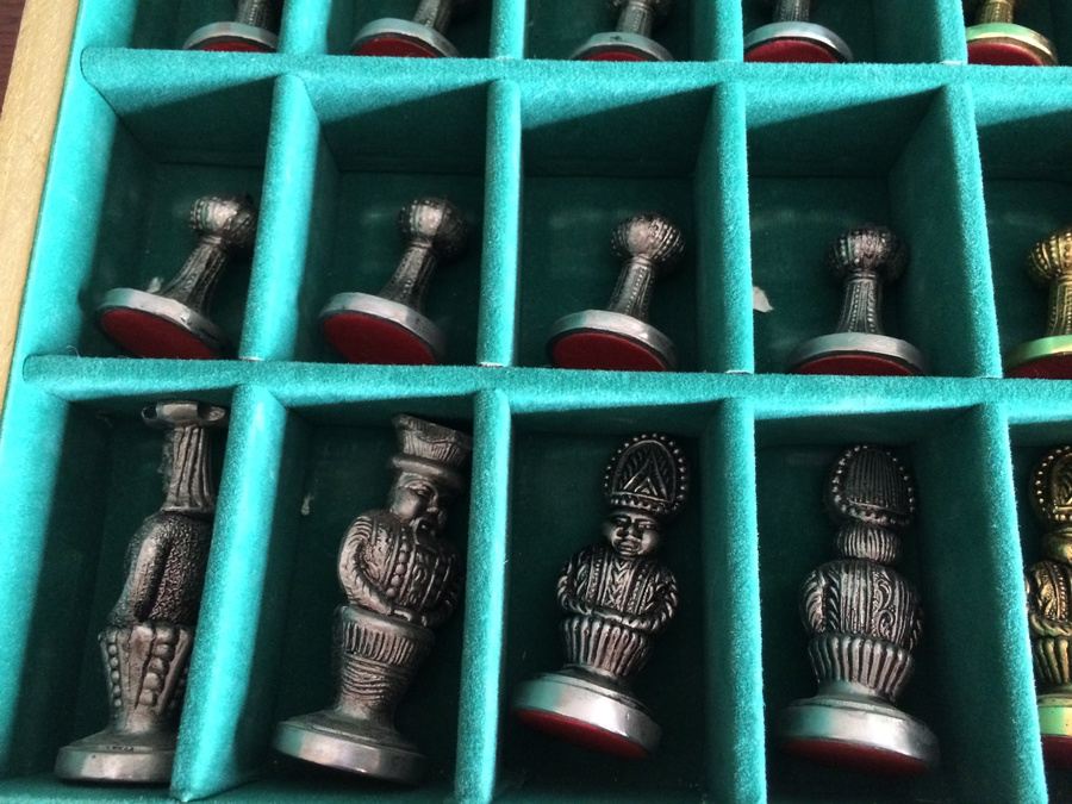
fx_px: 929
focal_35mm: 30
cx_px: 536
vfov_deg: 46.8
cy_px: 402
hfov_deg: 60.0
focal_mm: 4.12
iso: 320
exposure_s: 1/24
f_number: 2.2
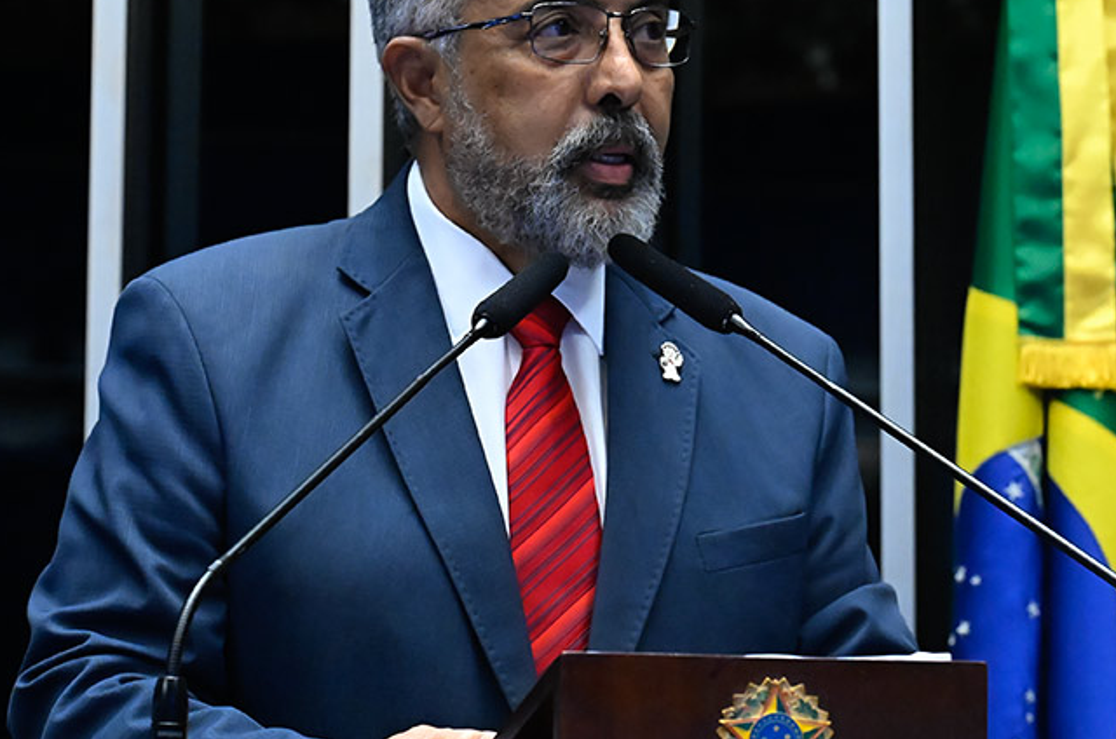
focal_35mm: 141
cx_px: 631
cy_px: 331
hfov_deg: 14.6
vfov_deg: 9.7
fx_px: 4362
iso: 6400
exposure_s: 1/125
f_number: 5
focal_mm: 70
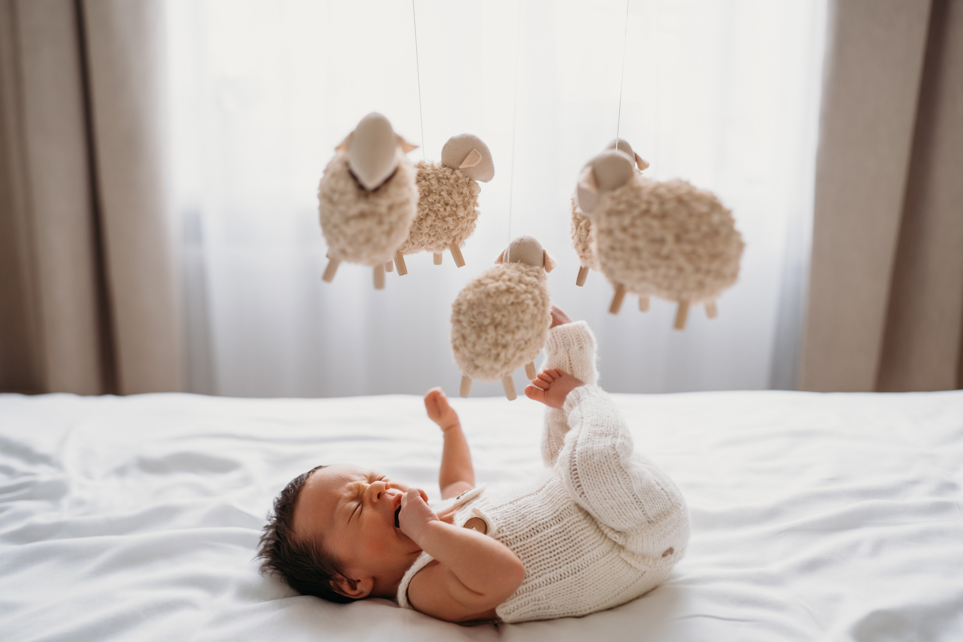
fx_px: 936
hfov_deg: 54.4
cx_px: 482
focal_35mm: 35
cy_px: 321
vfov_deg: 37.9
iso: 320
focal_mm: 35
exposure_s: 1/100
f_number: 2
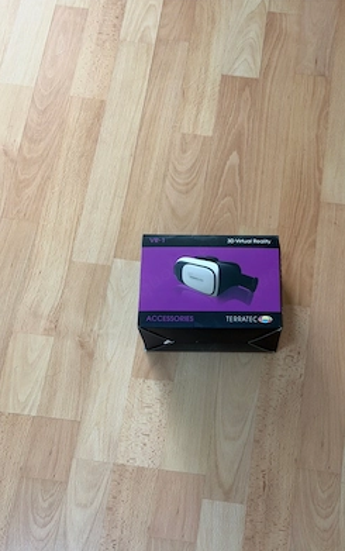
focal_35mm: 52
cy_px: 280
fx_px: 781
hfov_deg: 24.9
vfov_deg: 38.8
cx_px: 208
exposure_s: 1/60
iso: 250
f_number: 1.78
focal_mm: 6.76
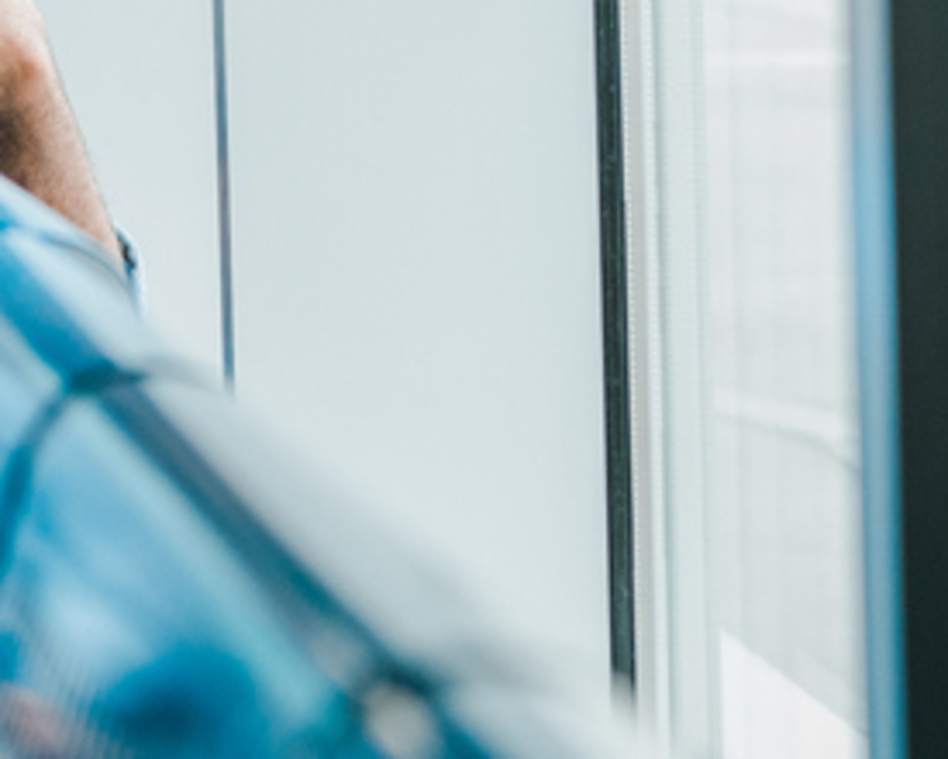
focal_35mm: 214
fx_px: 6004
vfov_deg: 7.2
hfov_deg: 8.9
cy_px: 57
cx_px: -303
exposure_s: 1/200
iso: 640
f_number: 3.5
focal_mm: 50
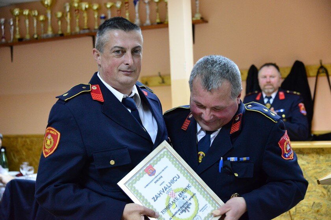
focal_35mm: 55
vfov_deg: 24.6
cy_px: 110
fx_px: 506
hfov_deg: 36.2
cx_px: 166
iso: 6400
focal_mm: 55
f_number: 4
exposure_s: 1/80
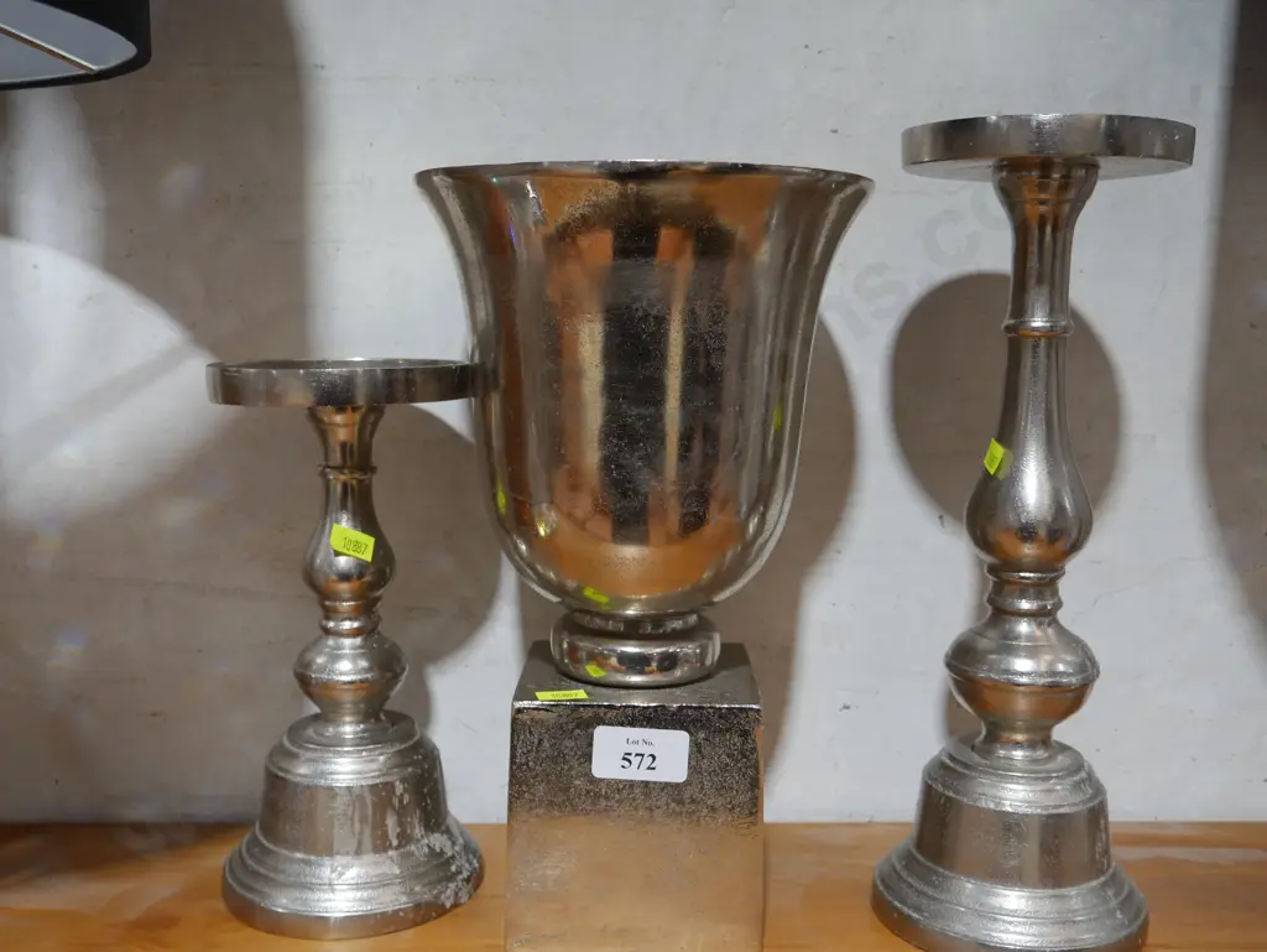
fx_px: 1318
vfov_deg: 39.7
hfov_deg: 51.3
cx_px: 634
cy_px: 476
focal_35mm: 36
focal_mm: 18
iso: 400
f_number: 4
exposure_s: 1/60
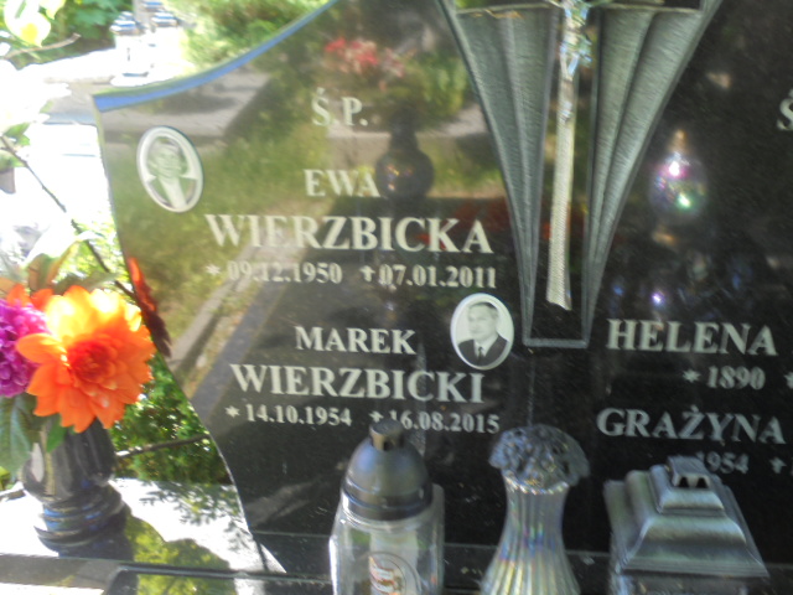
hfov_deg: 49.0
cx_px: 396
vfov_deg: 37.7
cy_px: 298
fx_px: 871
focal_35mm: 38
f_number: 4.2
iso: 100
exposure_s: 1/30
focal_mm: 6.9
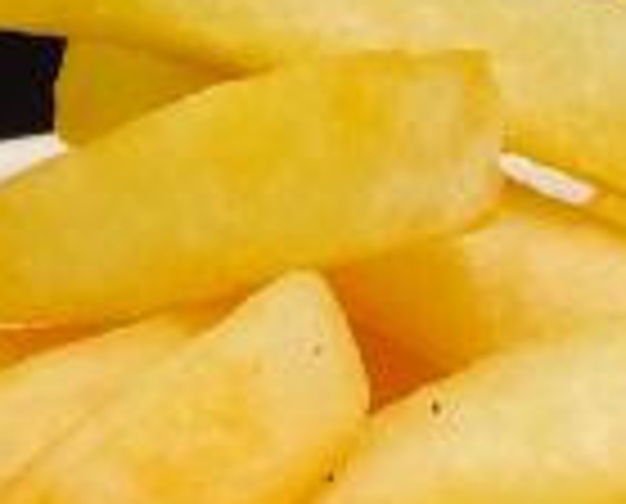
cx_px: 23
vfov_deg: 10.0
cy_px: 907
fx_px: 2731
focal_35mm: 147
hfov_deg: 12.9
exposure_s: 1/30
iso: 80
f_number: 2.2
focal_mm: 4.12
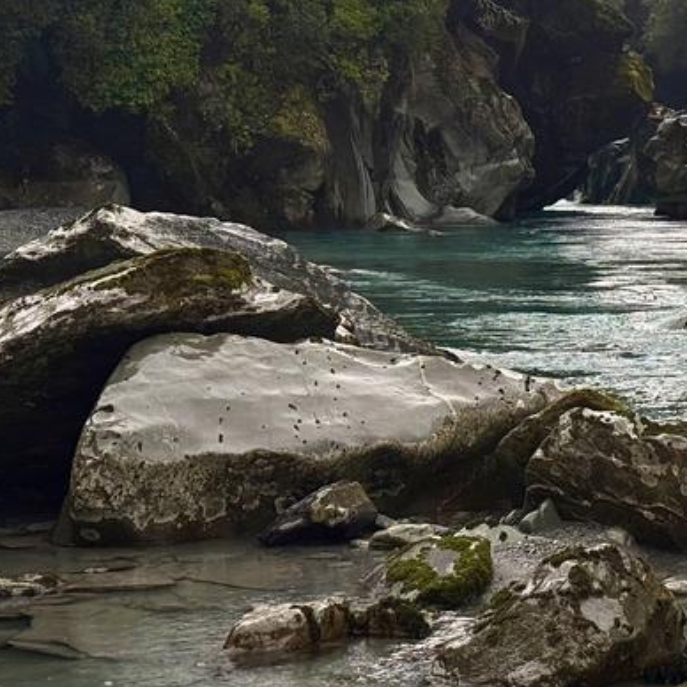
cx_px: 813
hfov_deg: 15.0
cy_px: 156
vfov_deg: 15.5
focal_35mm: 112
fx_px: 2515
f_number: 1.78
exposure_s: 1/122
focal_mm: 6.76
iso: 80
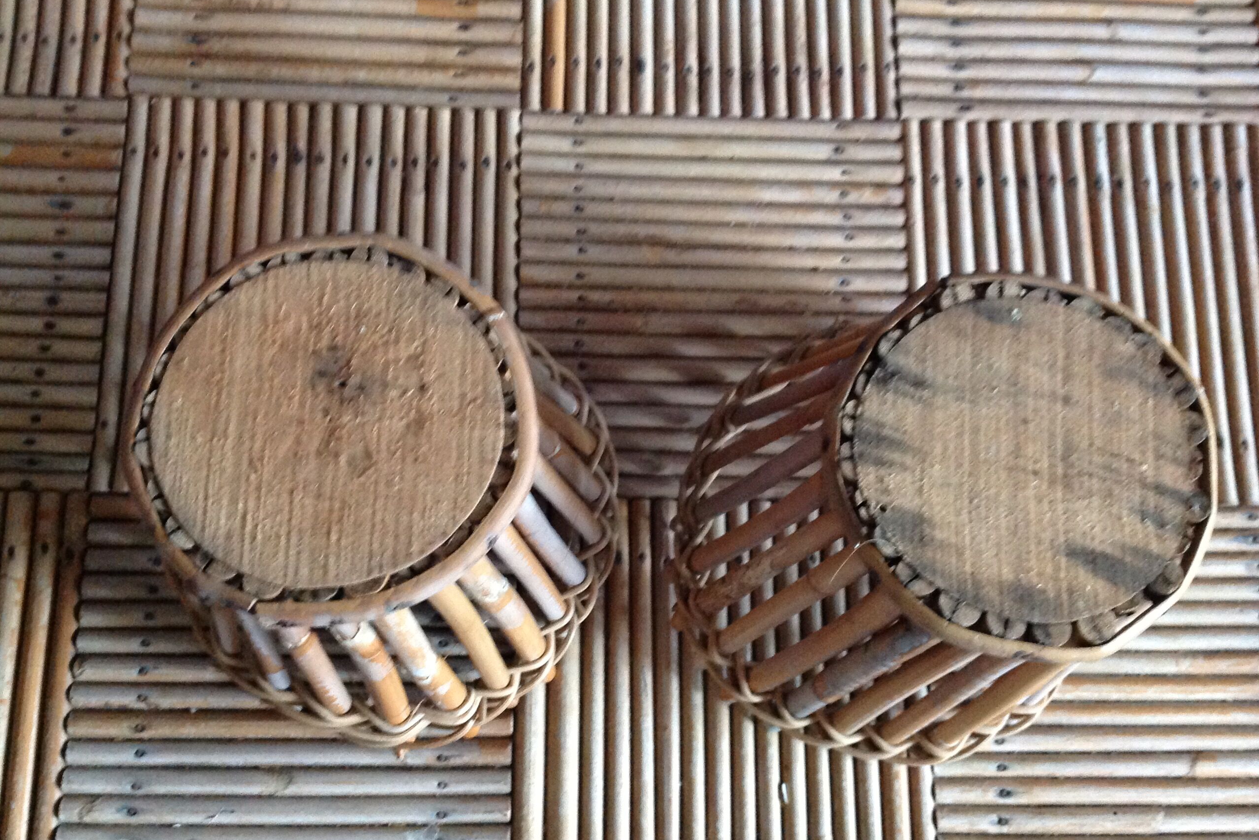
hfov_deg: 51.9
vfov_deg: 35.9
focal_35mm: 37
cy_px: 451
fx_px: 1294
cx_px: 640
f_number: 2.4
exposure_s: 1/15
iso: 400
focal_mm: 4.28
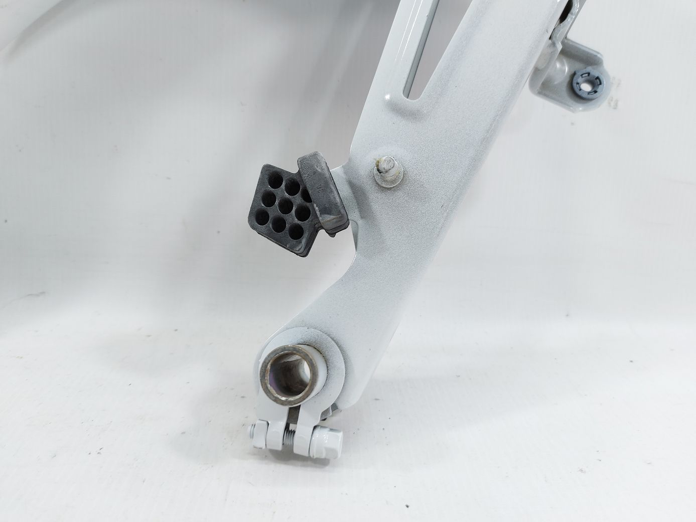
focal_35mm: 24
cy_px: 261
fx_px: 483
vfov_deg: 56.8
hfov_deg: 71.6
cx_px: 348
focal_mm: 5.23
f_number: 1.8
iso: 40
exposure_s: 1/50
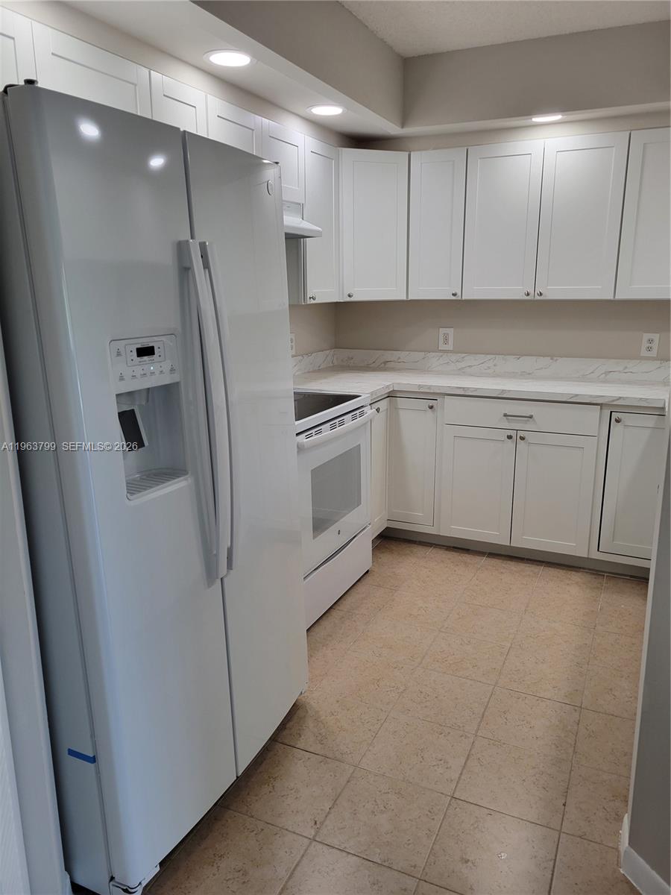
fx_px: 672
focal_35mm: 26
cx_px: 336
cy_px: 448
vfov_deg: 67.3
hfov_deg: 53.1
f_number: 1.8
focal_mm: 5.4
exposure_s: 1/120
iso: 80
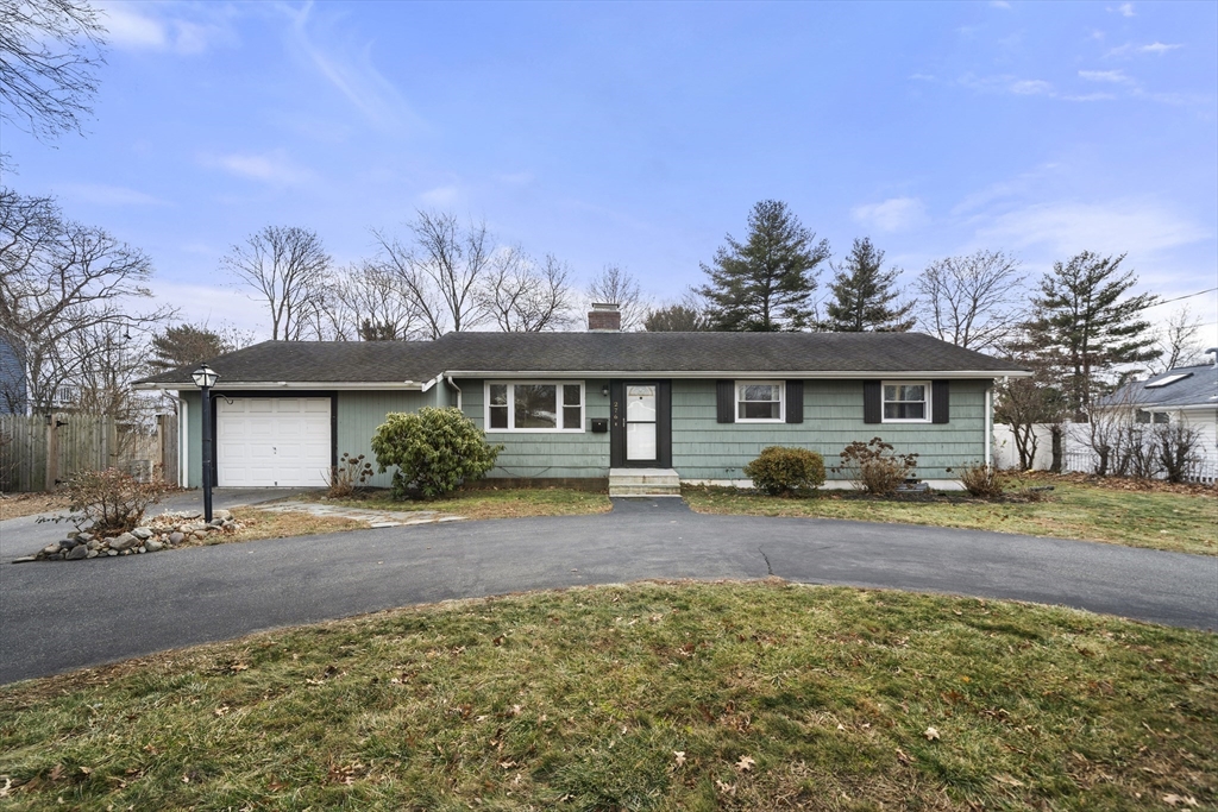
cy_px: 406
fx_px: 440
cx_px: 609
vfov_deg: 85.4
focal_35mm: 13
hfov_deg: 108.3
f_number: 7.1
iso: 320
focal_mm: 13
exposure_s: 1/320
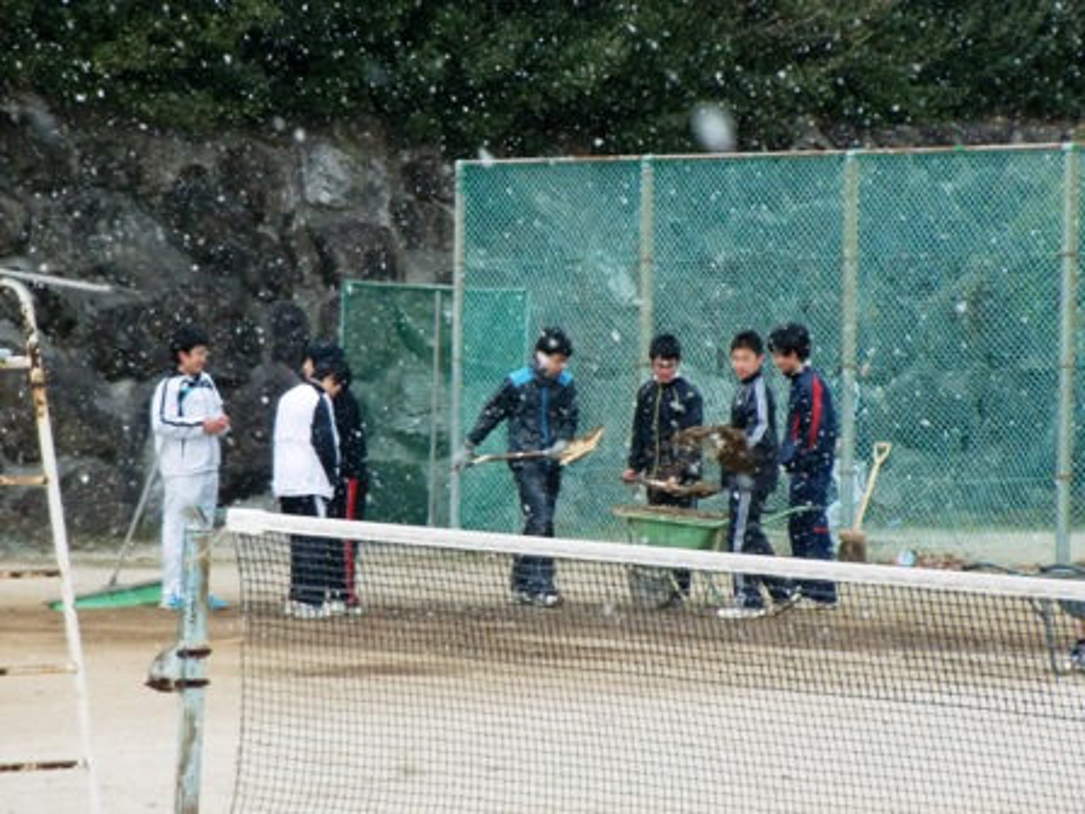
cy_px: 407
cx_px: 542
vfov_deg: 7.5
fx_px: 6237
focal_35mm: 199
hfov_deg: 9.9
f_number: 5.2
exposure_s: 1/200
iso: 400
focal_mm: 35.7
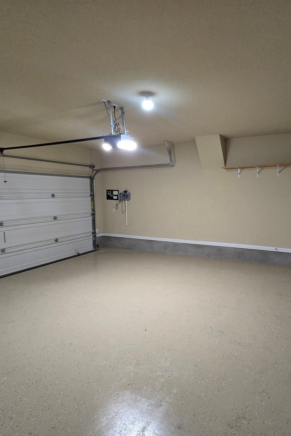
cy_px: 223
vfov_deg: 86.9
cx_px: 179
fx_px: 230
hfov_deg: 63.8
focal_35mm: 19
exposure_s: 1/60
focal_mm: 2.2
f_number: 2.2
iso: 640
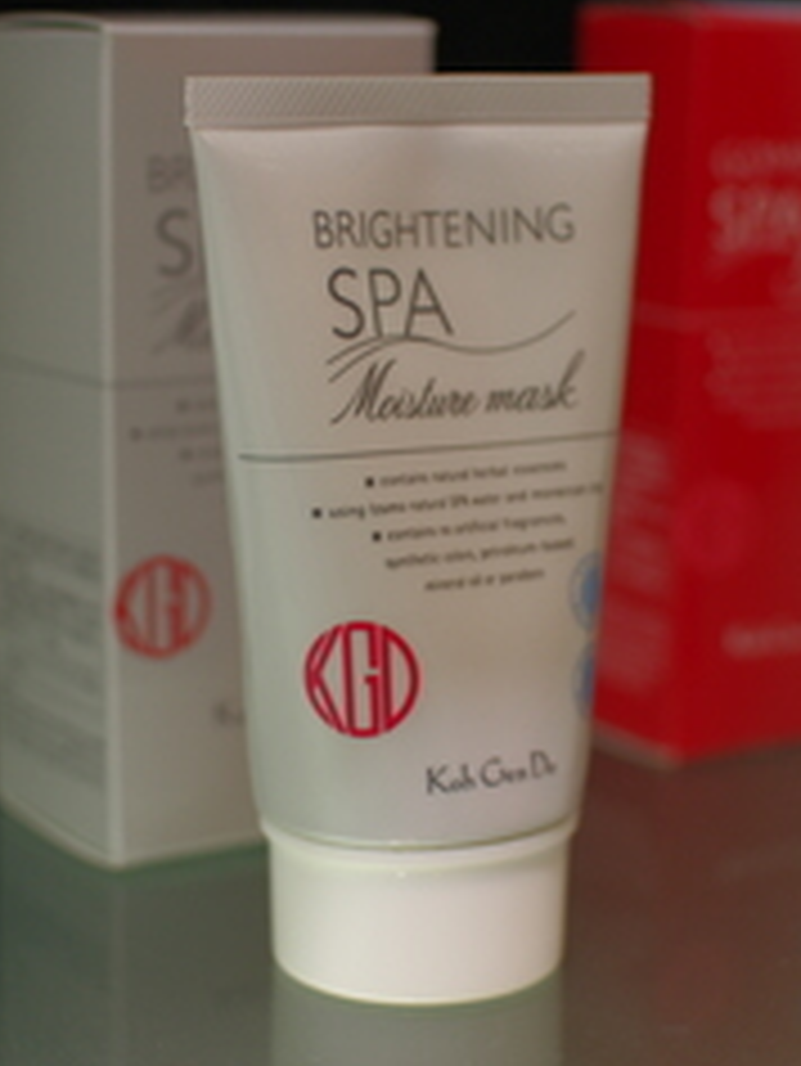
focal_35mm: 82
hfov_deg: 18.0
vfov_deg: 23.8
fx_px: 2528
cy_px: 526
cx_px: 382
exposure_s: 1/100
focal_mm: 30
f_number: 2.8
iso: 100
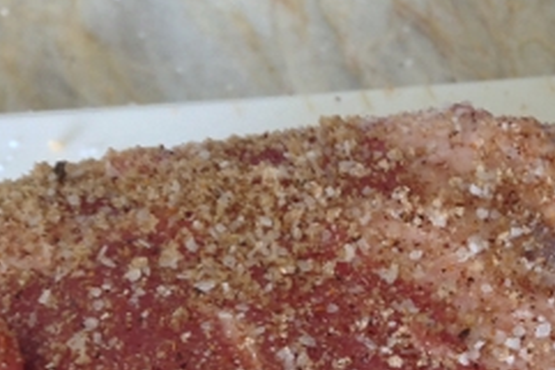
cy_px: 455
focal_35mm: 91
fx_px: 1404
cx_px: 467
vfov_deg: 14.5
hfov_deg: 22.0
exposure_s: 1/20
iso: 80
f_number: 2.4
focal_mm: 4.12
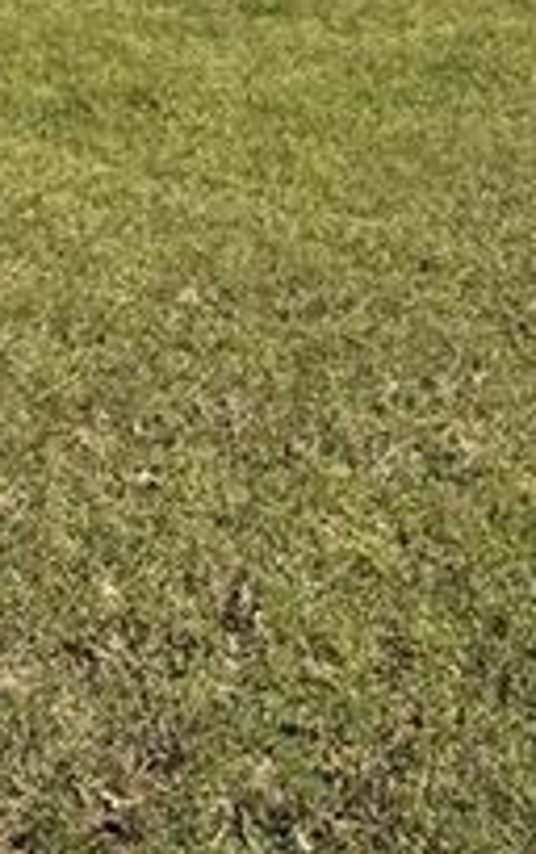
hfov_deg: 15.7
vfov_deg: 23.7
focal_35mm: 83
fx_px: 1934
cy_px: -31
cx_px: 121
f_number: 1.78
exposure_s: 1/5319
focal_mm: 6.76
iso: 80
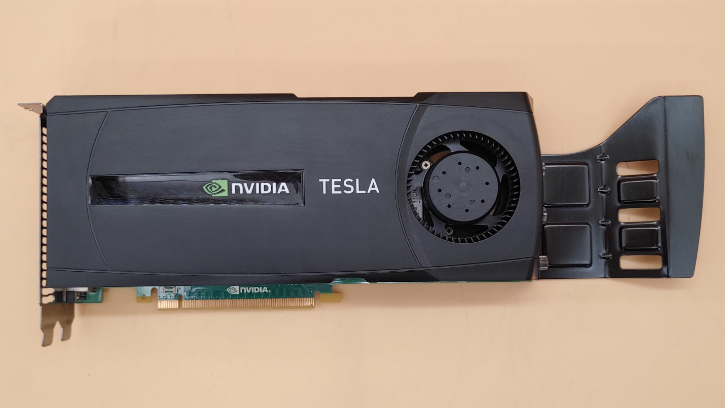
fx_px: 654
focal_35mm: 34
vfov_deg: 34.7
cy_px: 221
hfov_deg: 58.0
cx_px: 363
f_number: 1.8
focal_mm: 4.36
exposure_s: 1/60
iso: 50
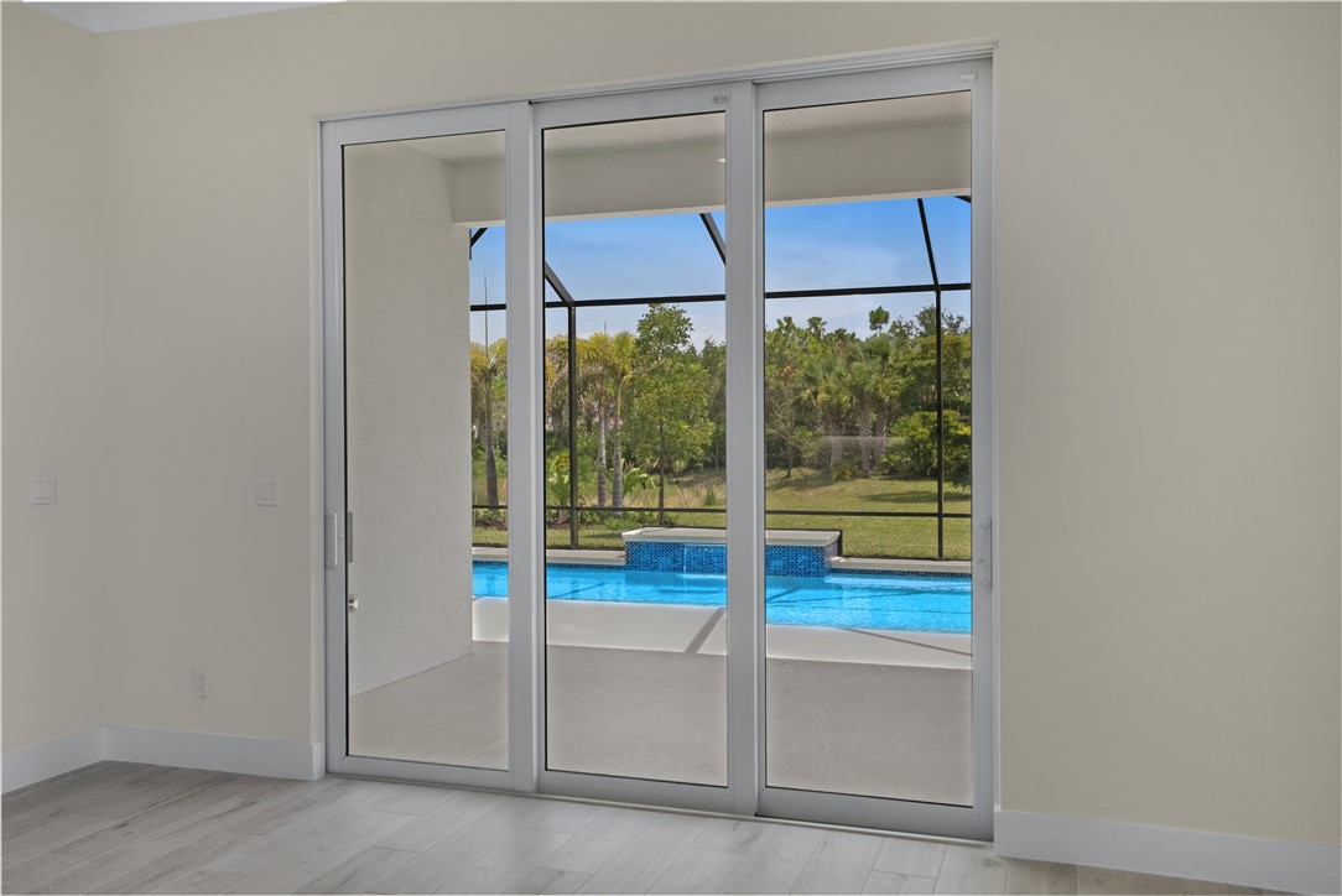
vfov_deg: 42.4
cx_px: 671
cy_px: 448
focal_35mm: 31
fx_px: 1156
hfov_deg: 60.3
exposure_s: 1/200
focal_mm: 31
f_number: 8
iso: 2000
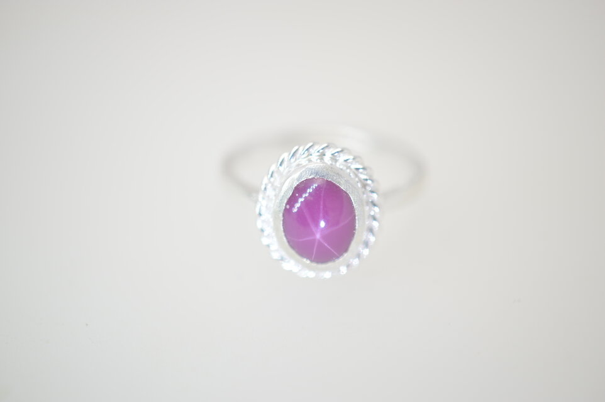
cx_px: 302
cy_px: 201
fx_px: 2141
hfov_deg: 16.1
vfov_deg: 10.7
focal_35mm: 128
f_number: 4
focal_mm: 85
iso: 100
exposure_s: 1/125
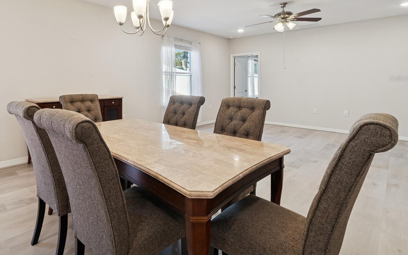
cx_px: 152
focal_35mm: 20
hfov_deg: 83.4
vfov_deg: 57.9
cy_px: 78
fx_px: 222
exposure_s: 1/8
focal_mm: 10
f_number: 8
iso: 200
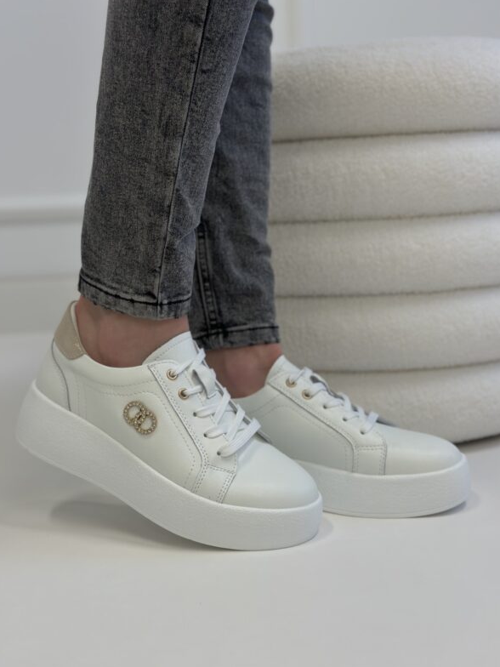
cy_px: 337
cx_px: 247
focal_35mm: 49
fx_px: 944
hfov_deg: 29.7
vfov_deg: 38.9
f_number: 1.78
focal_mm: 6.86
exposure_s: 1/100
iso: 80
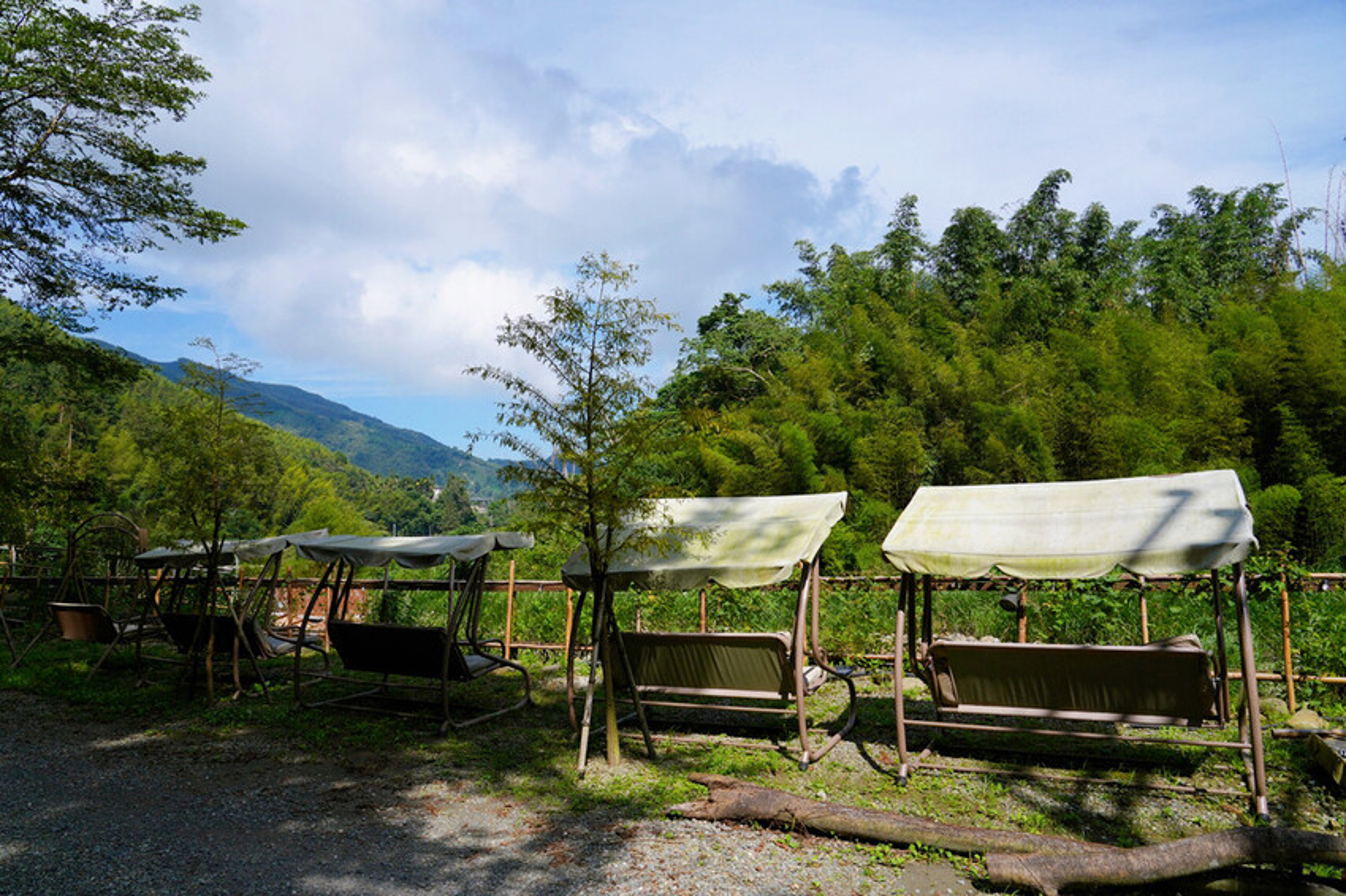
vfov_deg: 53.1
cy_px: 448
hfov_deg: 73.8
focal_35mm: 24
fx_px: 897
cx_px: 673
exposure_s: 1/1250
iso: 320
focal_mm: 24
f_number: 8
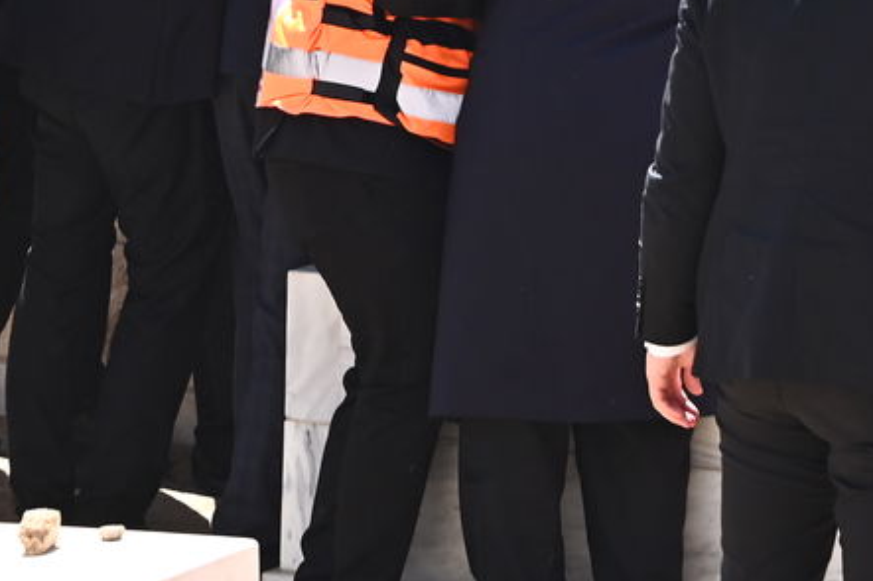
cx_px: 386
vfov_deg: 5.3
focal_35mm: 259
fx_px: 6278
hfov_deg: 8.0
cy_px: -311
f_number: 13
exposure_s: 1/125
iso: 320
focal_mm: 82
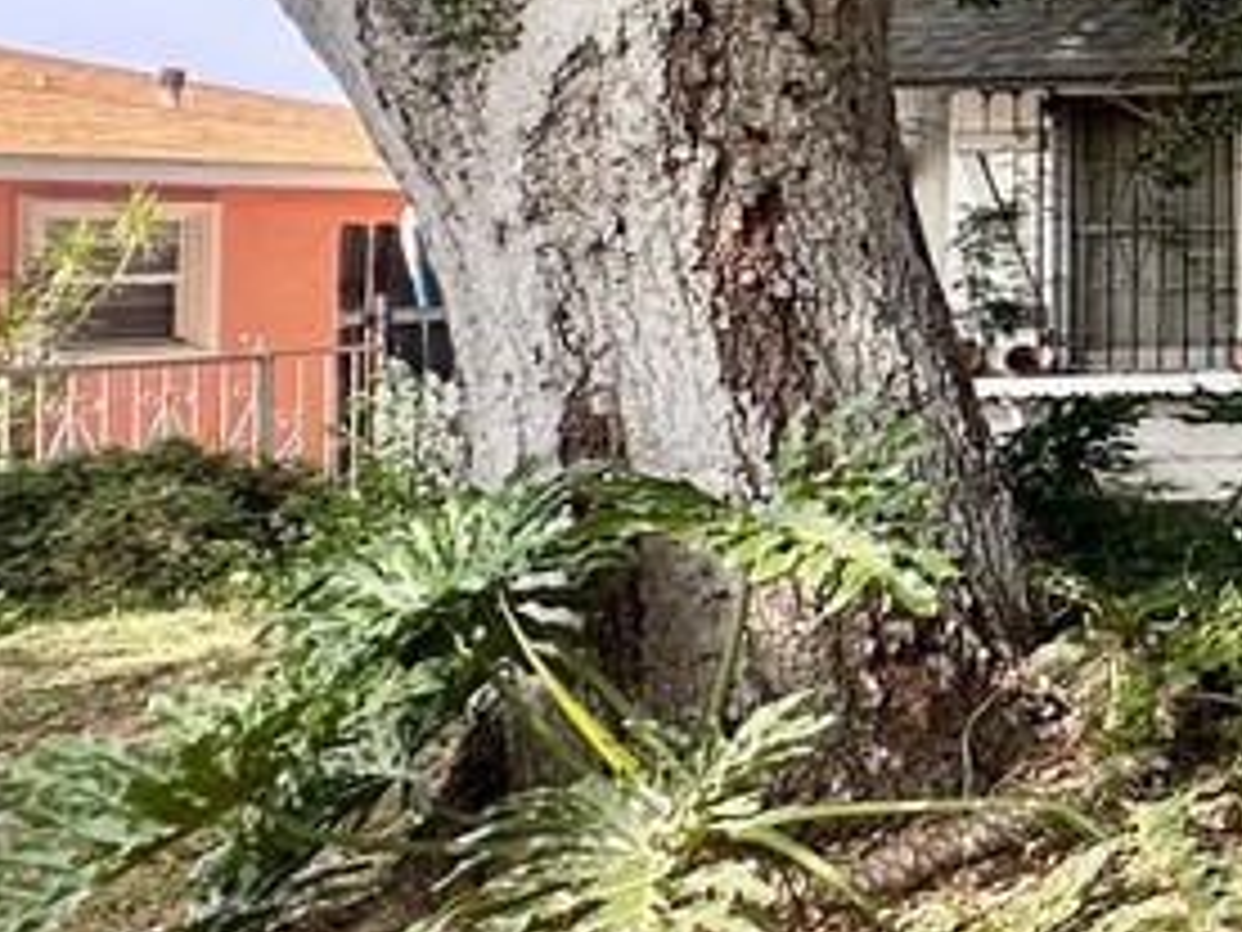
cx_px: 2182
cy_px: 180
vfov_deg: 27.4
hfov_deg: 22.7
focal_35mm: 52
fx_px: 1866
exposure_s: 1/293
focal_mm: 2.22
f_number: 2.2
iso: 40
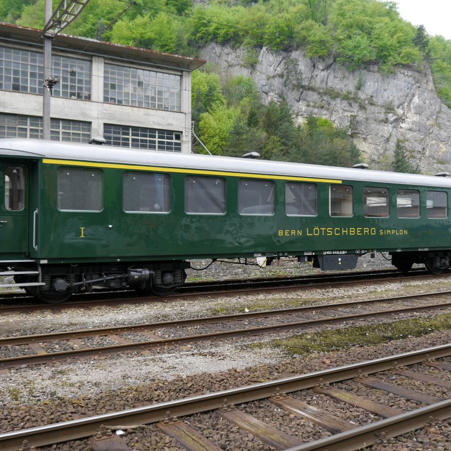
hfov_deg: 48.4
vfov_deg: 48.4
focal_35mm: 34
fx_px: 501
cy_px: 220
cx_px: 240
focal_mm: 14
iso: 160
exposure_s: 1/160
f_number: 4.5
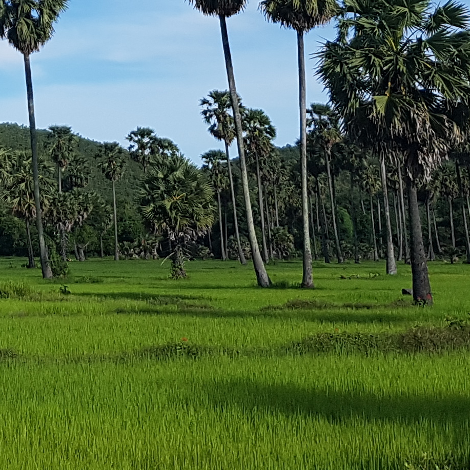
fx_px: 1551
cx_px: -46
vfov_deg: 16.1
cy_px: -182
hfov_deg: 16.7
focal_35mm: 101
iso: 50
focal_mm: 4.2
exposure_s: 1/3328
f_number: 1.7
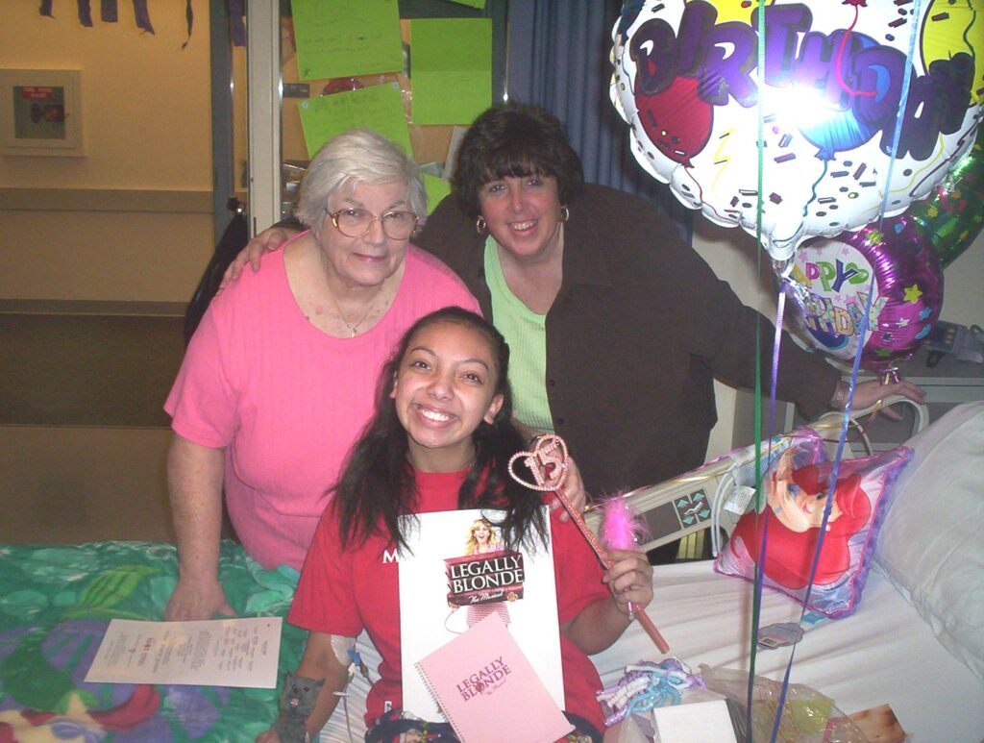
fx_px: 1083
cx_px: 492
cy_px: 372
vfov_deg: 37.9
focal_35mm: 38
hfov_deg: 48.9
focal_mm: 4.99
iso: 140
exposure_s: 1/60
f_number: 4.5
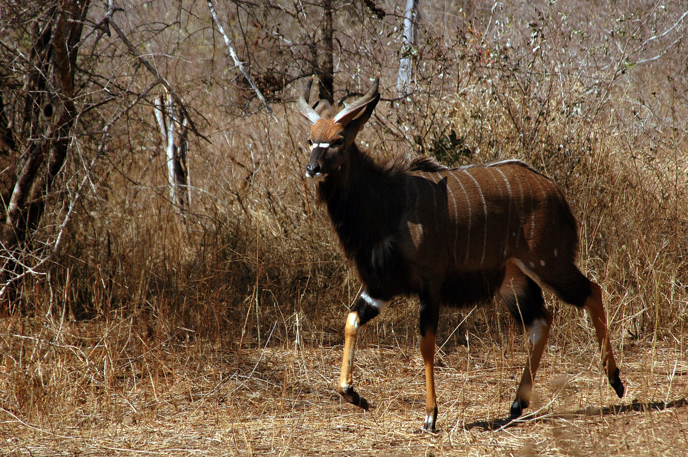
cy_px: 228
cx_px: 344
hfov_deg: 11.4
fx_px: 3437
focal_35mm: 180
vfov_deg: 7.6
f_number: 6.3
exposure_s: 1/640
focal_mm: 120
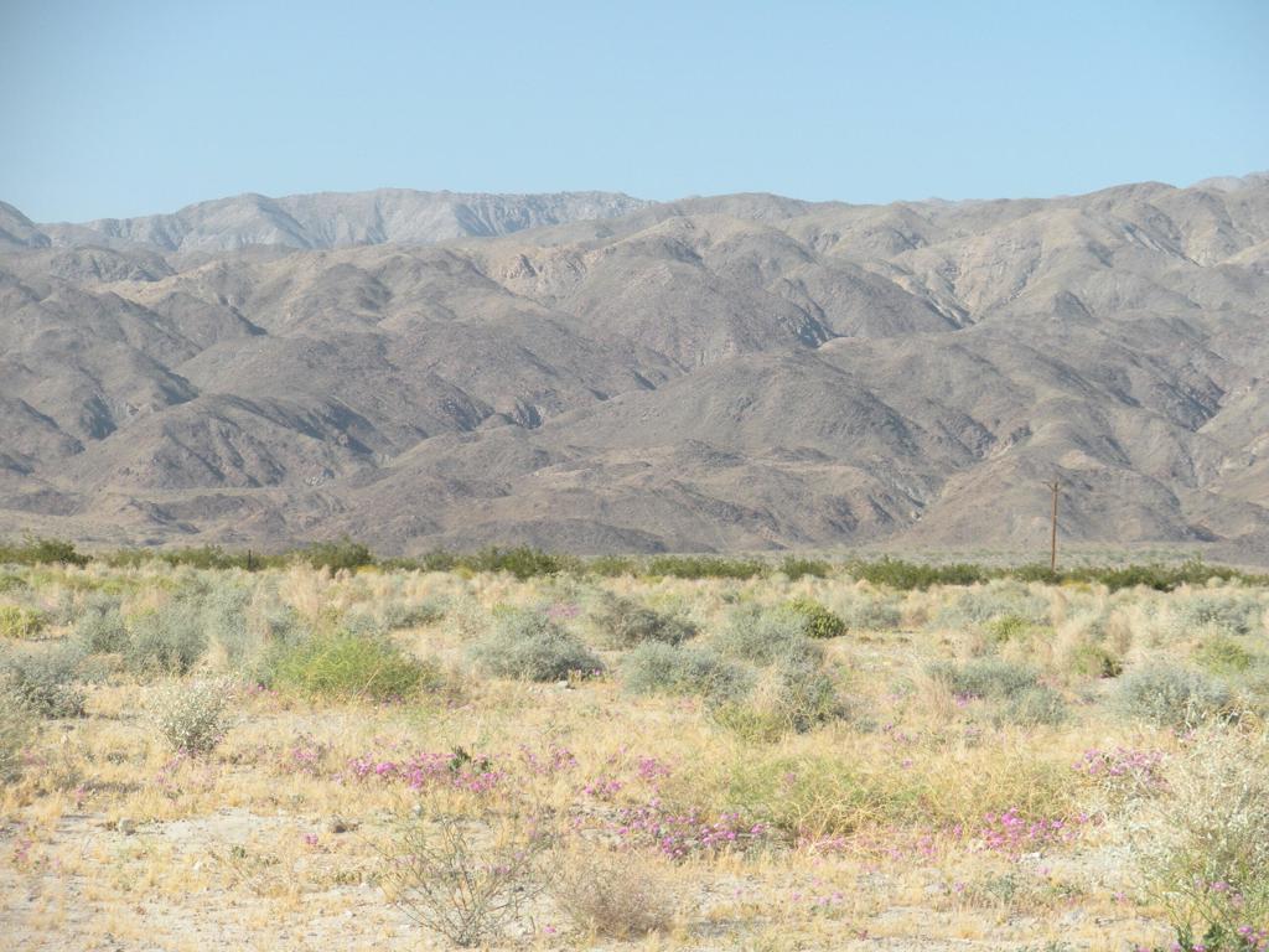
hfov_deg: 16.8
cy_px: 476
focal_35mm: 117
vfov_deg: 12.7
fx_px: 4289
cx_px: 634
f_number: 5.3
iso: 64
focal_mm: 21.2
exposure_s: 1/279
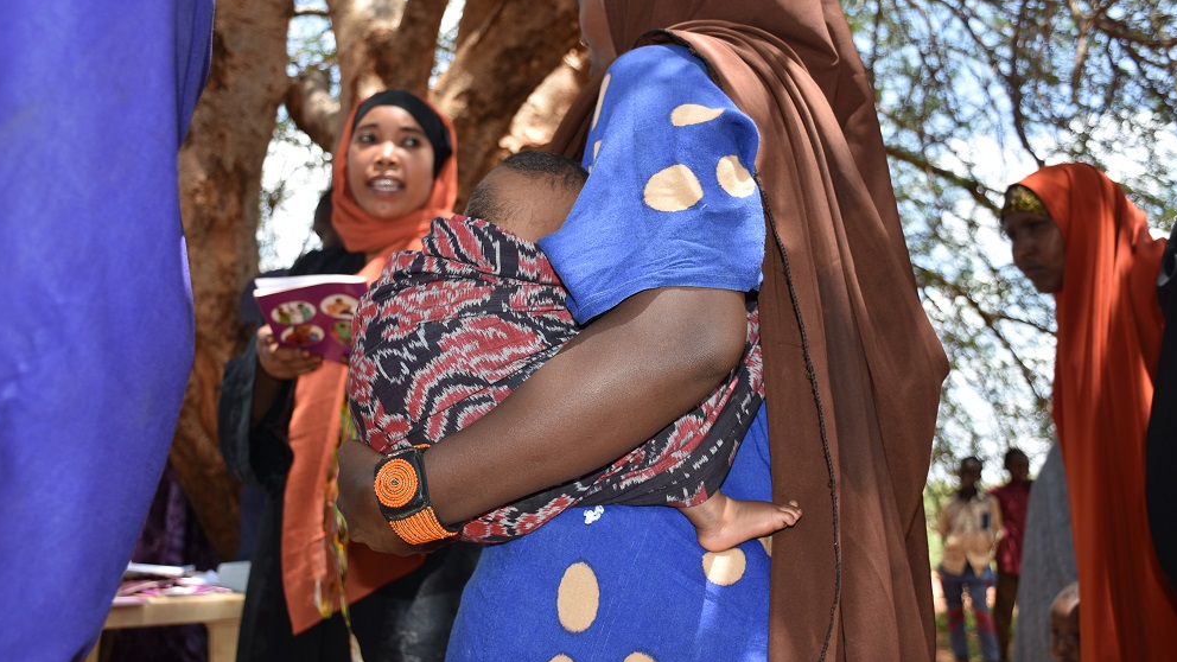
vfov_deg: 31.2
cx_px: 587
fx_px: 1186
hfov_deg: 52.8
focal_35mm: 38
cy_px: 338
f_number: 4
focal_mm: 24
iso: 100
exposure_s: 1/250
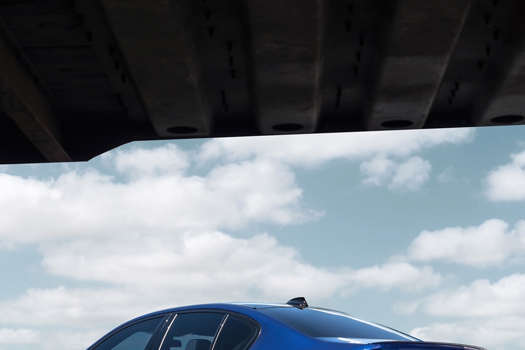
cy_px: 250
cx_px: 76
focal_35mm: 85
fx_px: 1239
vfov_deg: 16.0
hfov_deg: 23.4
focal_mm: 37
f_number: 5.6
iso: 100
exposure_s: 1/320
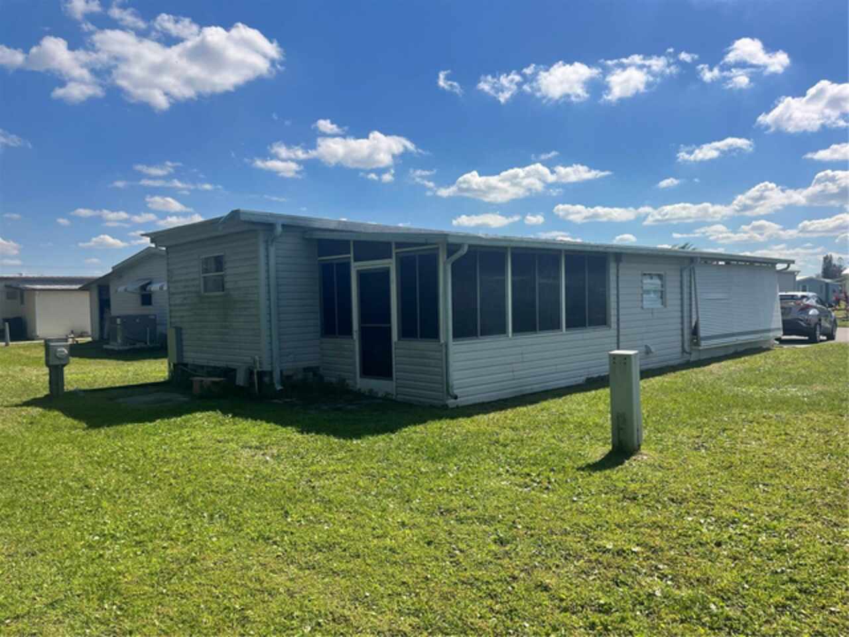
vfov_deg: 53.1
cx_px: 424
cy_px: 318
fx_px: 638
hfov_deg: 67.3
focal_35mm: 26
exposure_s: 1/5319
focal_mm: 5.1
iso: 50
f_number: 1.6
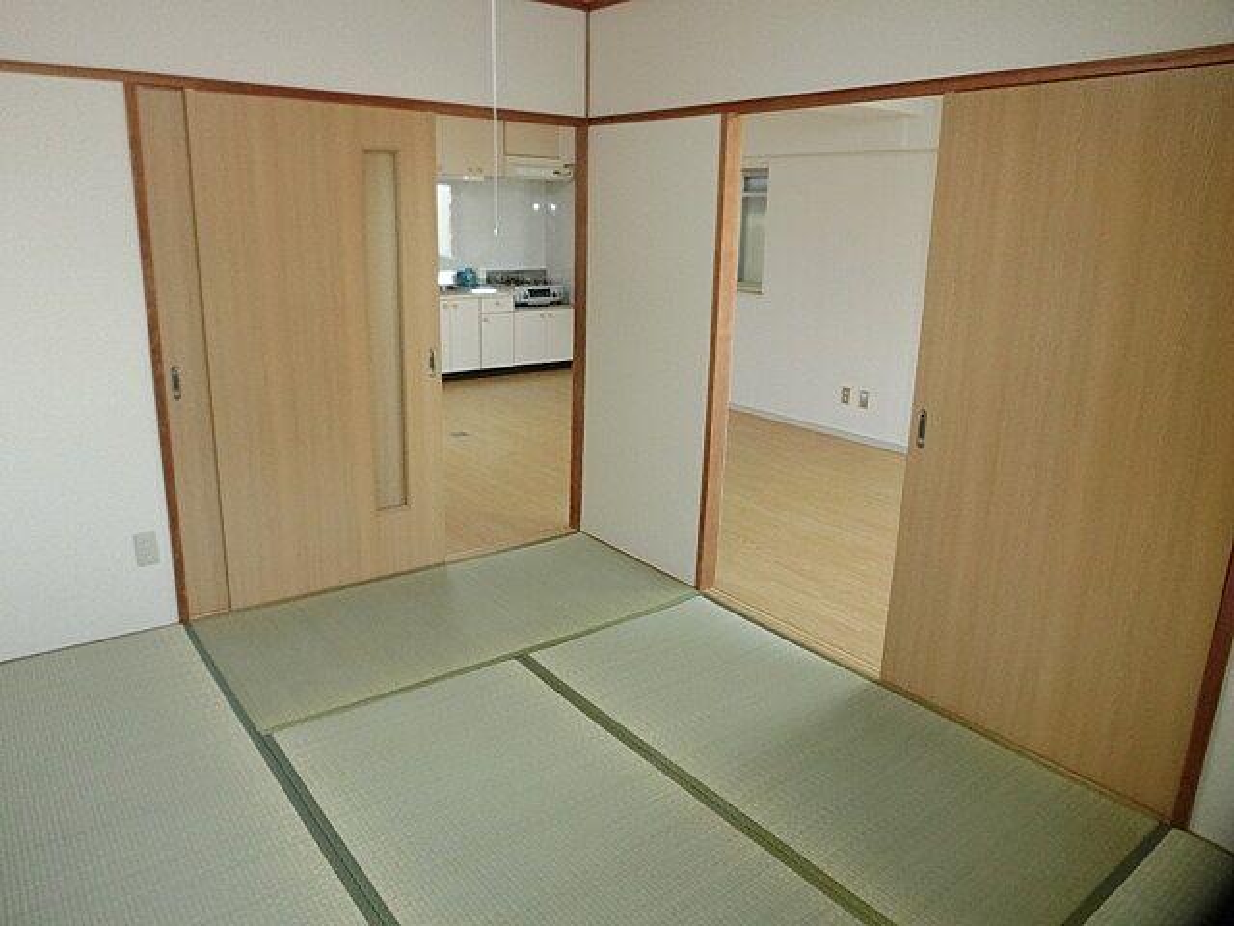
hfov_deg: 69.4
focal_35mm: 25
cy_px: 463
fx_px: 891
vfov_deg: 54.9
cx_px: 617
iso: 400
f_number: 3.5
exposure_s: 1/60
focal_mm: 4.5
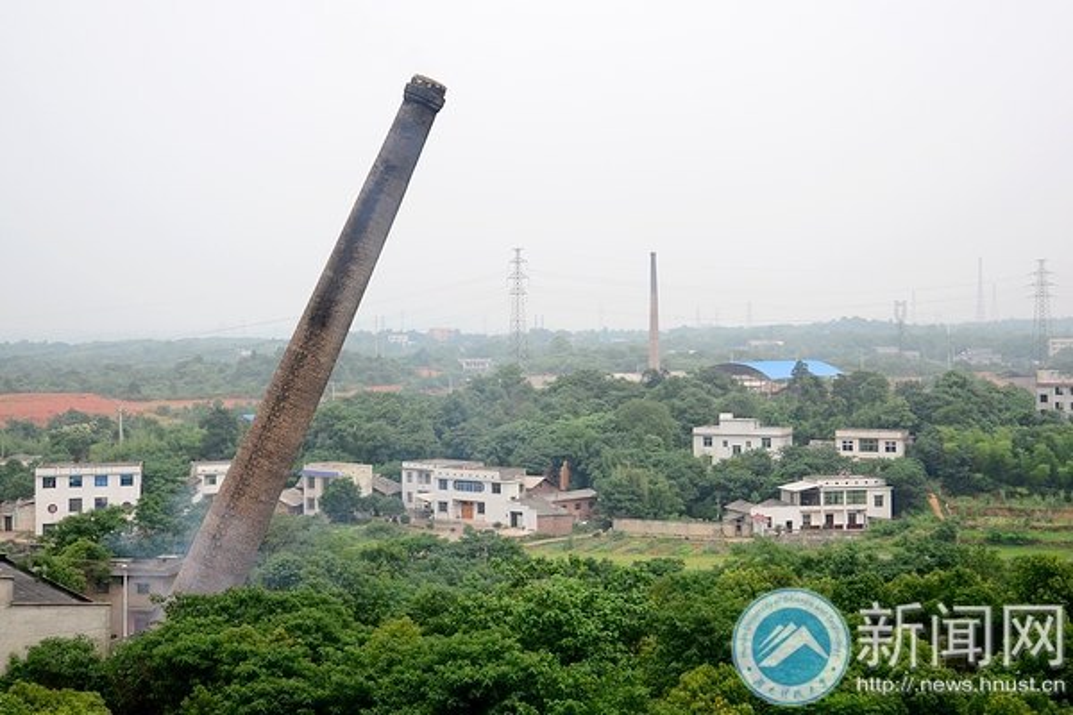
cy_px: 358
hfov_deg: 42.3
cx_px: 536
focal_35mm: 46
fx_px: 1386
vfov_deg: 28.9
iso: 400
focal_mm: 31
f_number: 5.6
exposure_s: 1/2000
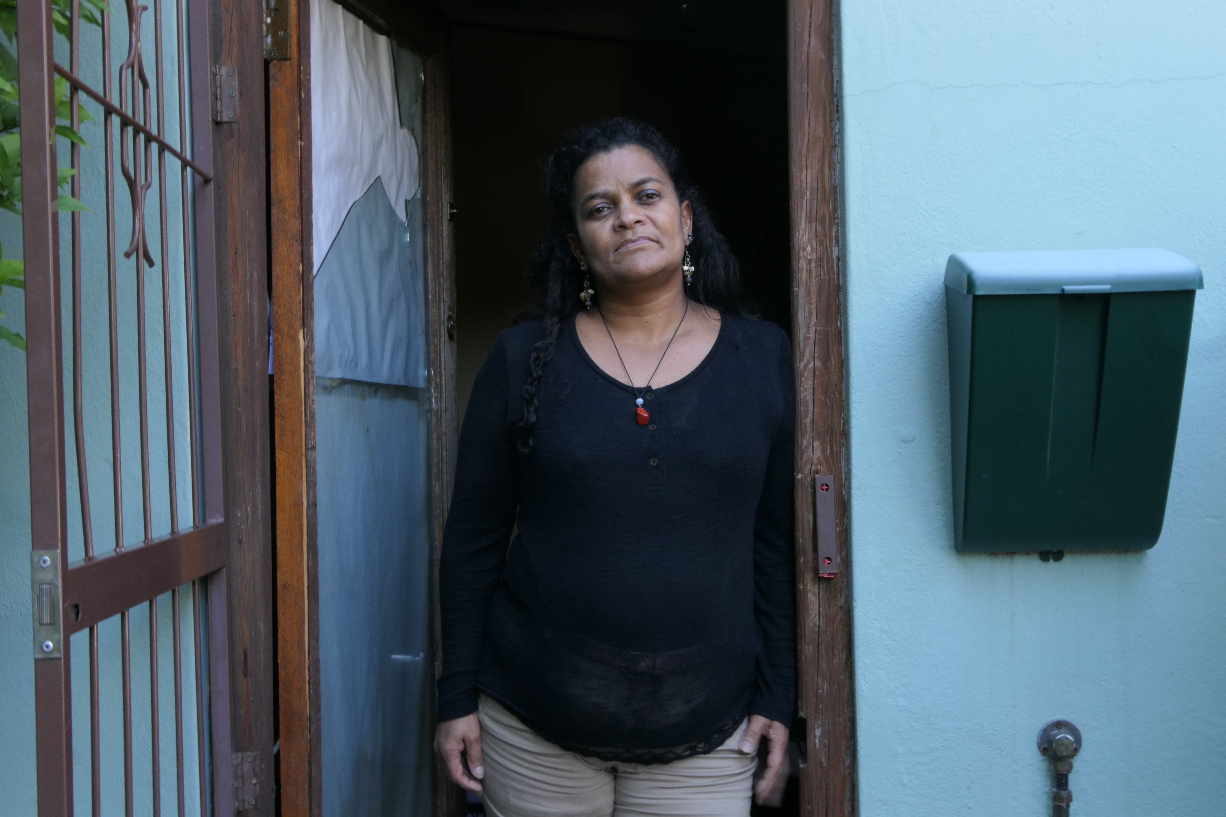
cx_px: 613
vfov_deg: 28.6
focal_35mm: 47
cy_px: 408
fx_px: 1600
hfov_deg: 41.9
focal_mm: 17.2
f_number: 11
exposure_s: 1/13
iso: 400
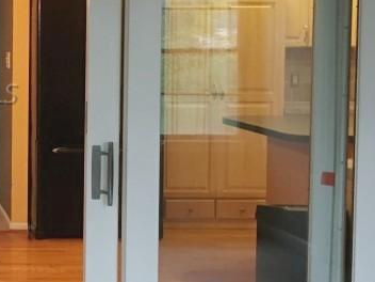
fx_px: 856
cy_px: 93
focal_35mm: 79
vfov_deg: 18.6
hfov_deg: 22.6
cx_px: -84
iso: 80
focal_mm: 4.15
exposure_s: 1/10
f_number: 2.2
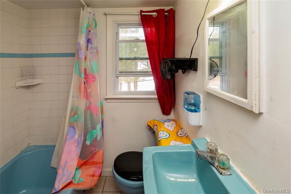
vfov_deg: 77.3
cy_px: 97
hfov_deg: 100.4
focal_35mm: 15
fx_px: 121
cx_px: 146
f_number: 5.6
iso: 800
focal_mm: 10
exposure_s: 1/60
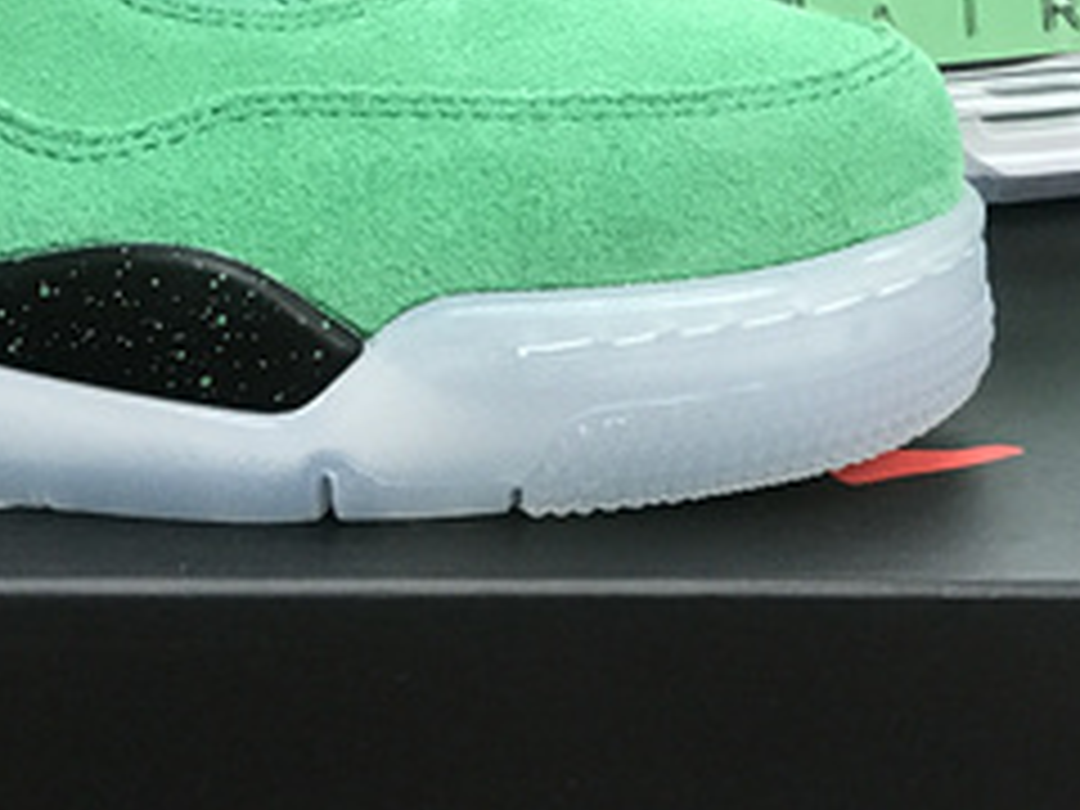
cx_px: 284
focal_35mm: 176
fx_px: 5491
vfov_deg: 8.3
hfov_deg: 11.2
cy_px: -349
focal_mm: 6.6
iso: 50
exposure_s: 1/50
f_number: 2.8
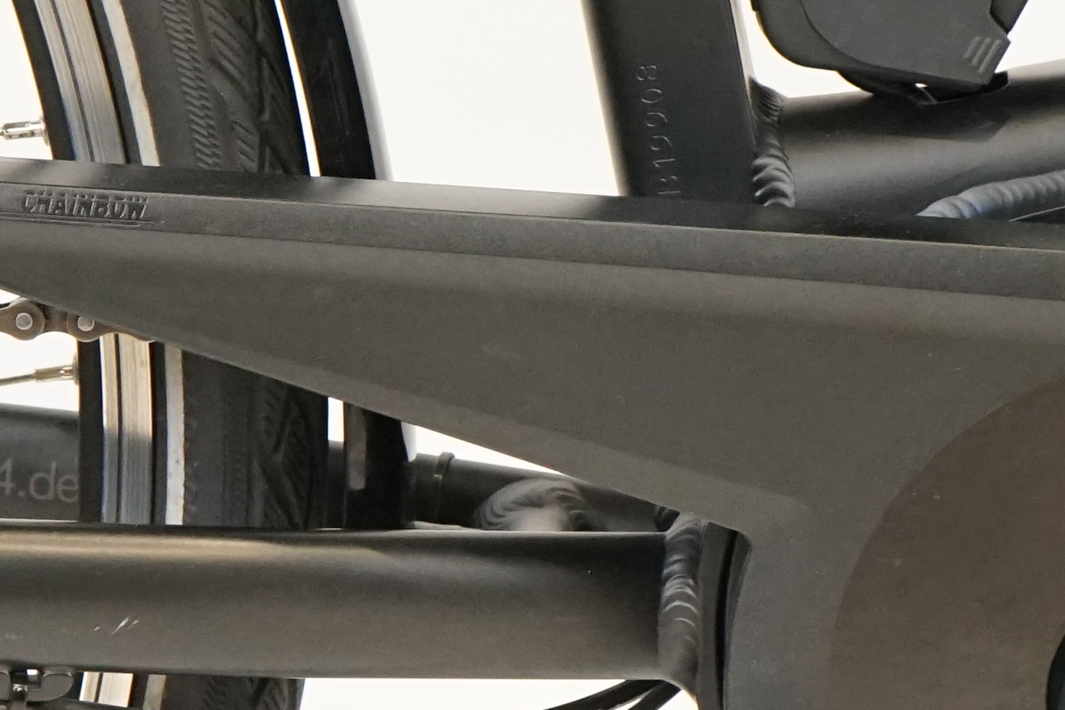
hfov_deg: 8.2
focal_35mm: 250
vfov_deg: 5.5
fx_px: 7395
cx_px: 281
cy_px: 543
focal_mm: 58
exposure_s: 1/200
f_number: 5.6
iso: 3200
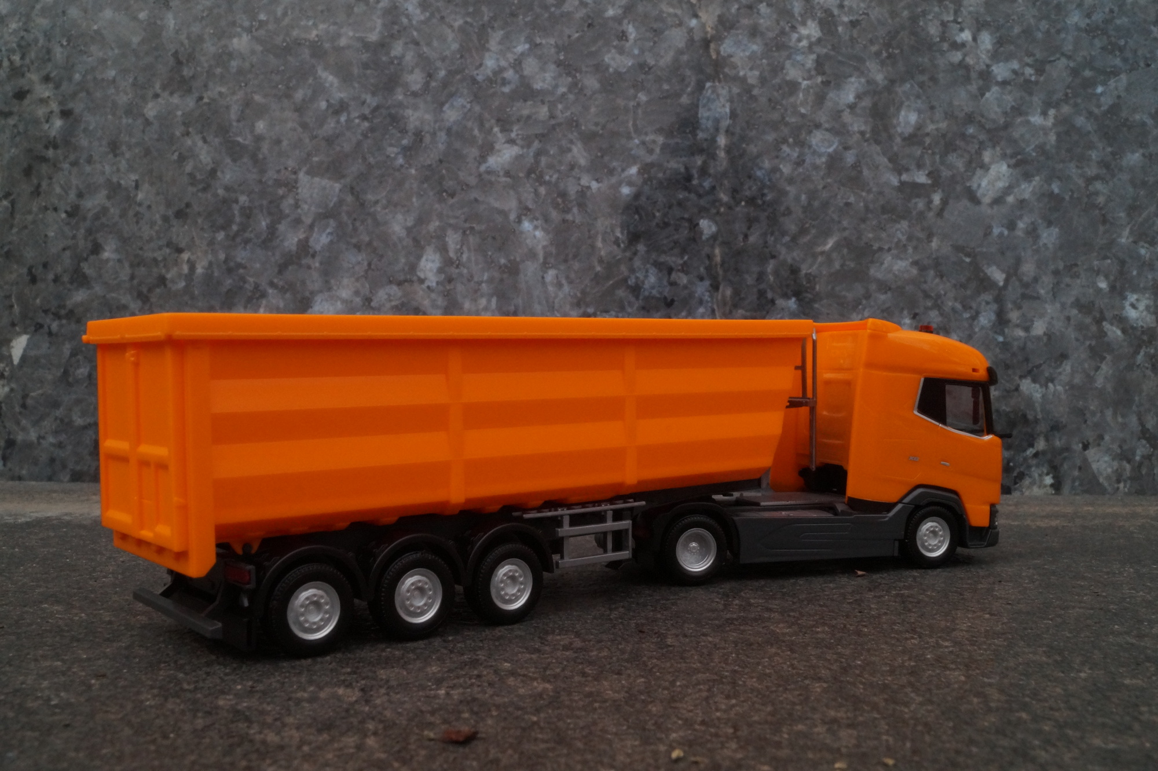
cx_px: 579
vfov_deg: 36.8
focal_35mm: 36
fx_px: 1157
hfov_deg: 53.2
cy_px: 386
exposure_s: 1/60
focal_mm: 24
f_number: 22
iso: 1250
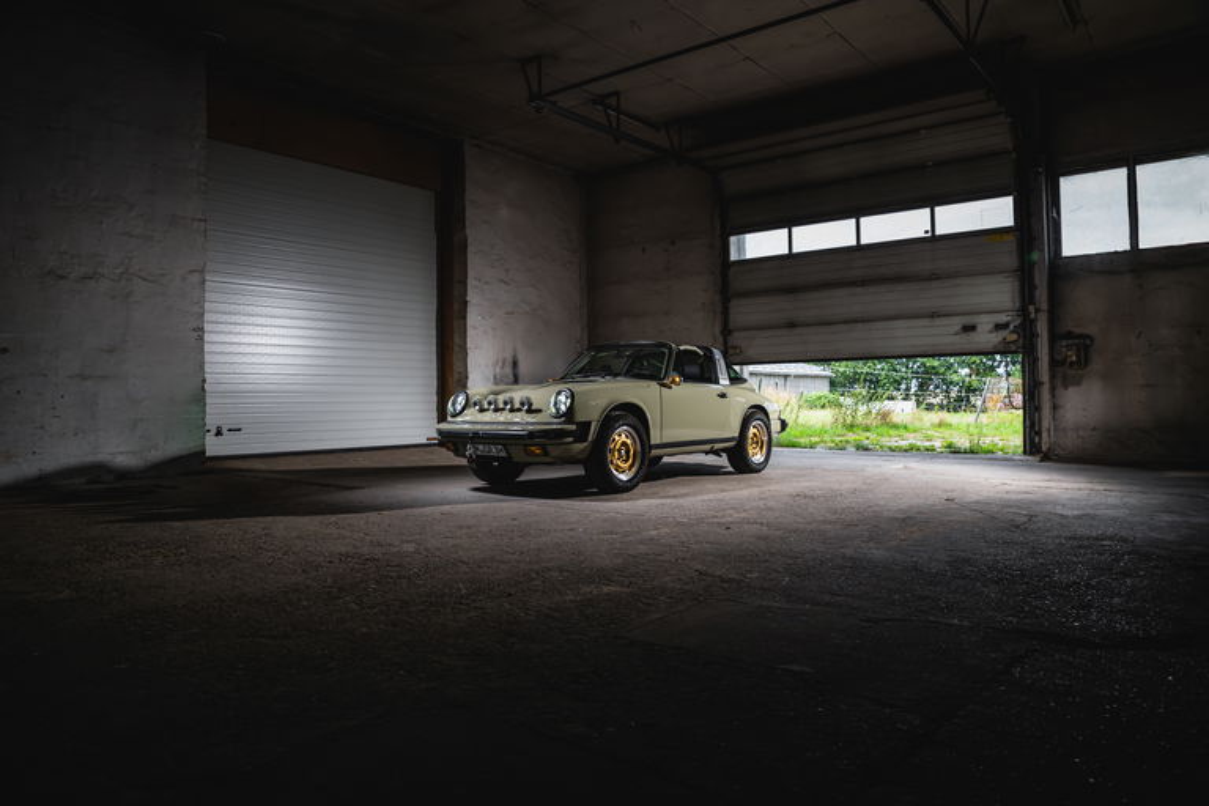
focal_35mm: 24
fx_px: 806
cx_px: 604
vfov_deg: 53.1
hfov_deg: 73.7
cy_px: 403
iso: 250
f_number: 5.6
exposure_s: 1/160
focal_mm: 24
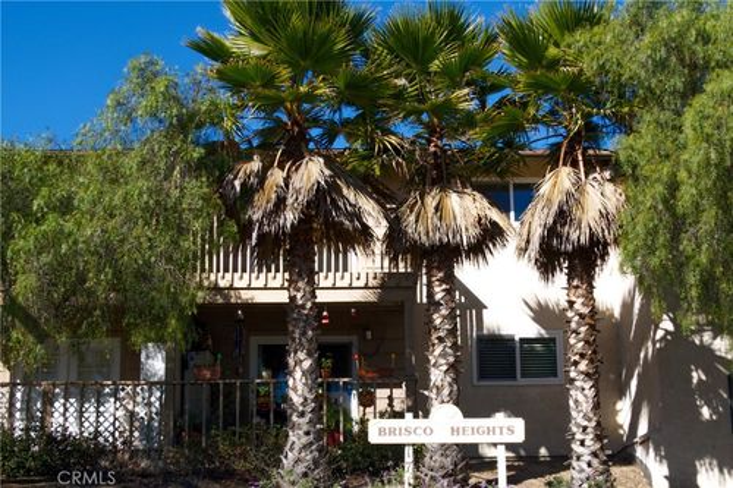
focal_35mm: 34
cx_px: 366
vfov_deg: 38.9
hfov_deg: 55.8
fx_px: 692
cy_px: 244
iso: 100
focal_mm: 12.8
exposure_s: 1/400
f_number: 5.6
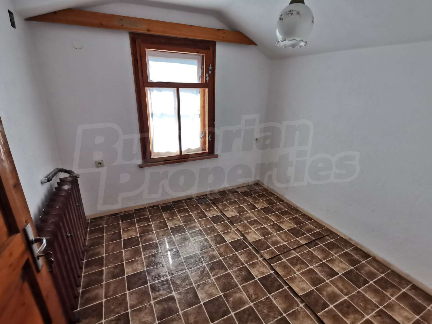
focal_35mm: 17
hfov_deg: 91.0
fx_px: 212
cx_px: 216
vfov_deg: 74.7
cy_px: 162
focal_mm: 2.23
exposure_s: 1/100
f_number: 2.2
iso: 125
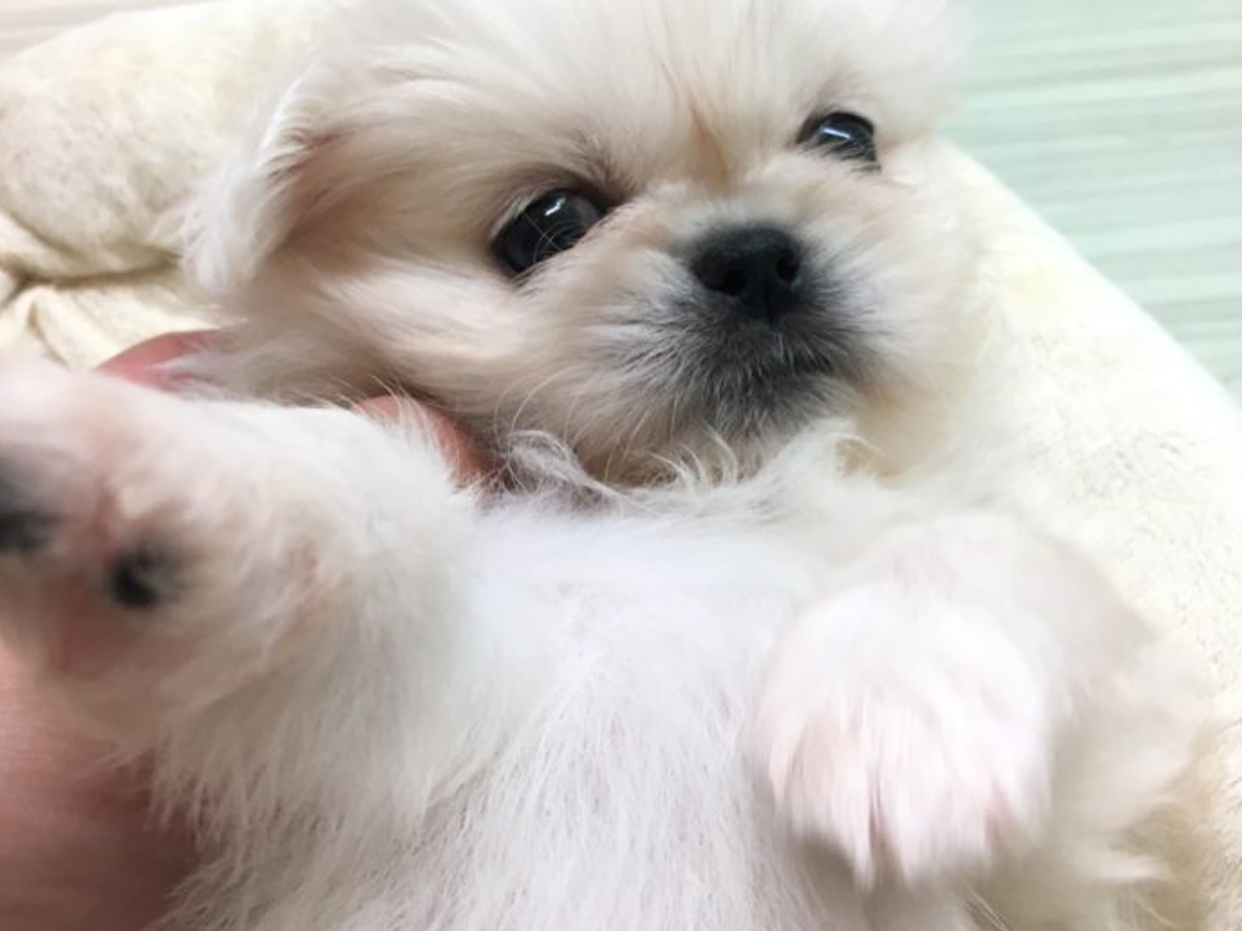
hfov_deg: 49.0
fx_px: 1363
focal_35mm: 38
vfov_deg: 37.6
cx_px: 602
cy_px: 379
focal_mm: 4.15
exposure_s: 1/30
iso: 32
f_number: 2.2
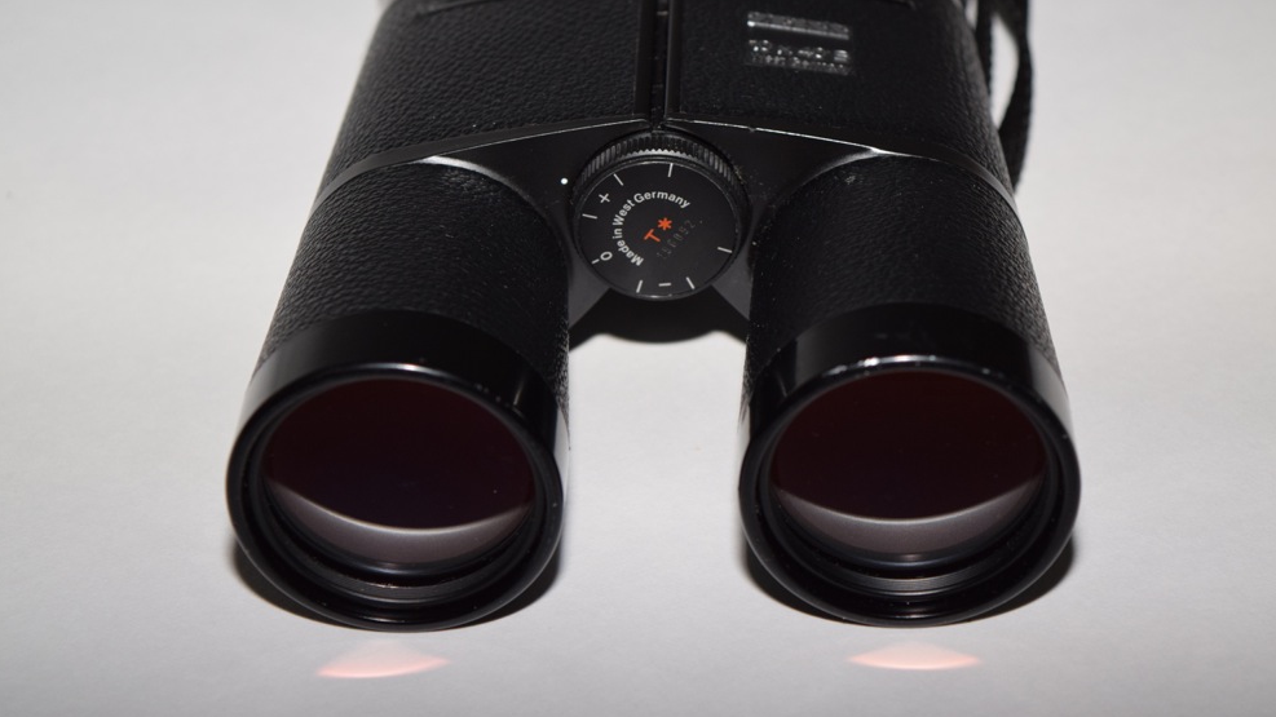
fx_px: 2961
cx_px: 631
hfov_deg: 24.3
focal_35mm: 88
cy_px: 306
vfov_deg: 13.8
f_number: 5.6
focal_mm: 55
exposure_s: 1/200
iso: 800
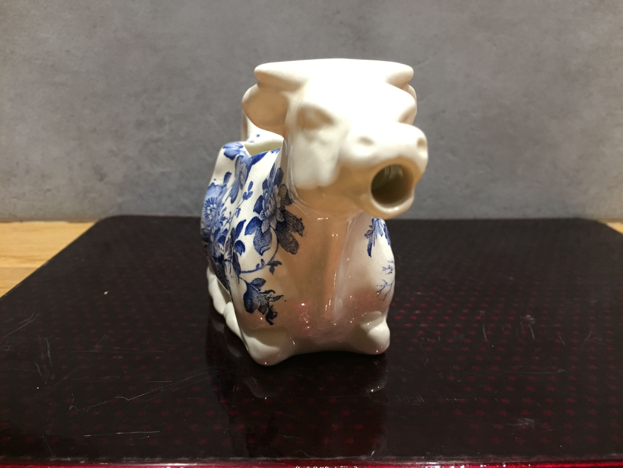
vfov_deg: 48.2
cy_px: 234
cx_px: 312
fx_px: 522
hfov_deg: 61.7
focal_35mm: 29
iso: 200
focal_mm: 4.15
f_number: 2.2
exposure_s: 1/33
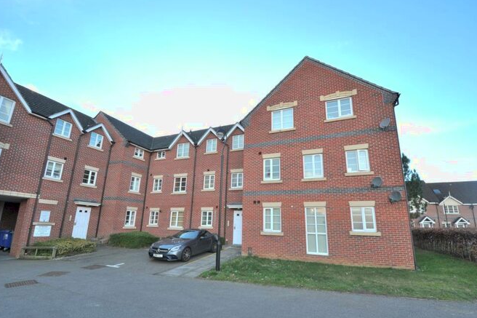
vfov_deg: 73.7
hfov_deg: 96.7
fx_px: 212
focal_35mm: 16
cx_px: 235
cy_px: 167
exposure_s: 1/125
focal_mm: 10
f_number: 5.6
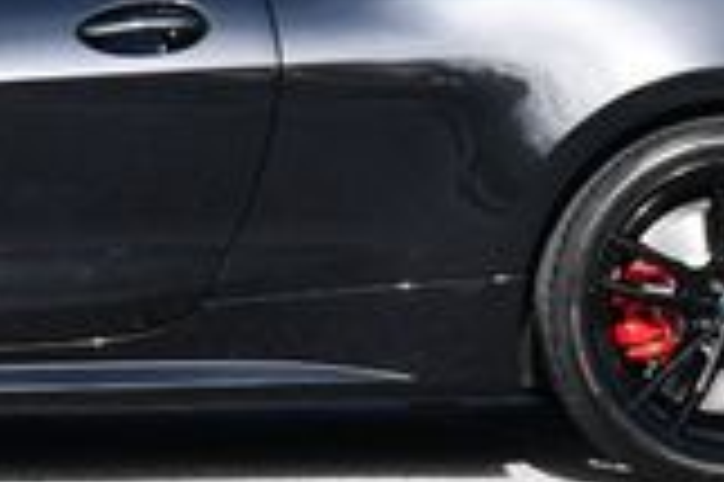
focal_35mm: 247
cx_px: -22
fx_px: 4962
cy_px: -234
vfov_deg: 5.5
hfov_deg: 8.3
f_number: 8
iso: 180
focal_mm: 31
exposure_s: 1/250
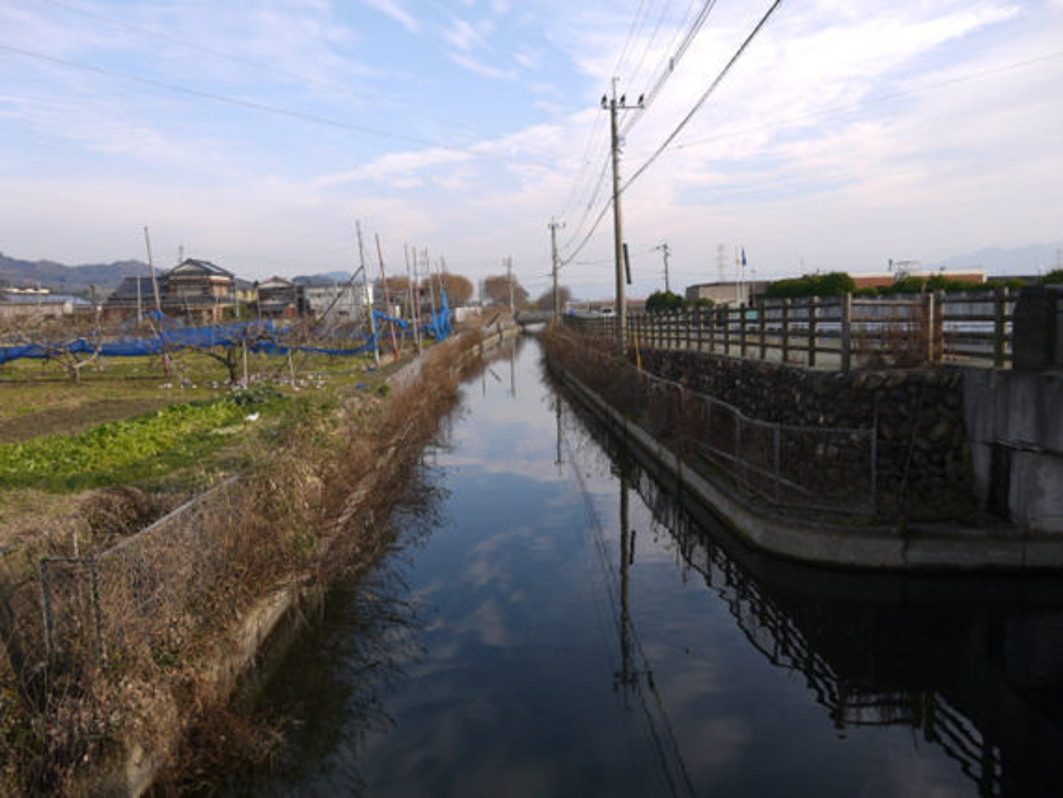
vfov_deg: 49.8
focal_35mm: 28
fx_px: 860
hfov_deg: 63.4
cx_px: 532
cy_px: 399
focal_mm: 14
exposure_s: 1/250
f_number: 5.6
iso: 160
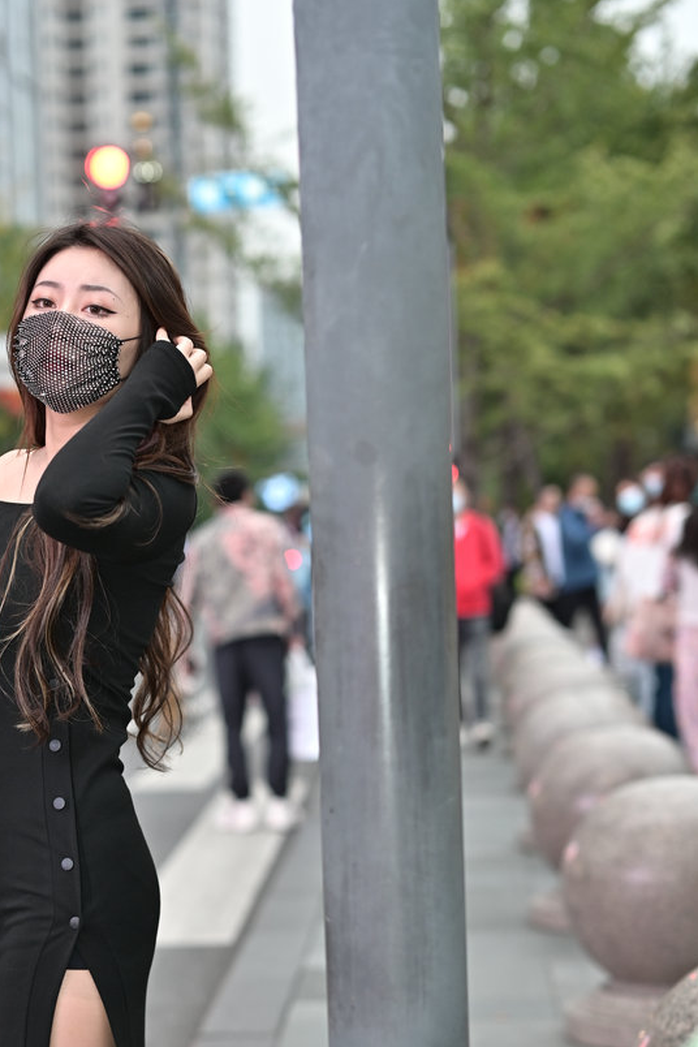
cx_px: 134
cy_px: 813
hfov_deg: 16.1
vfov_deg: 23.9
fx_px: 2443
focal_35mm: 84
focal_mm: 50
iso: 250
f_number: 2
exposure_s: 1/200
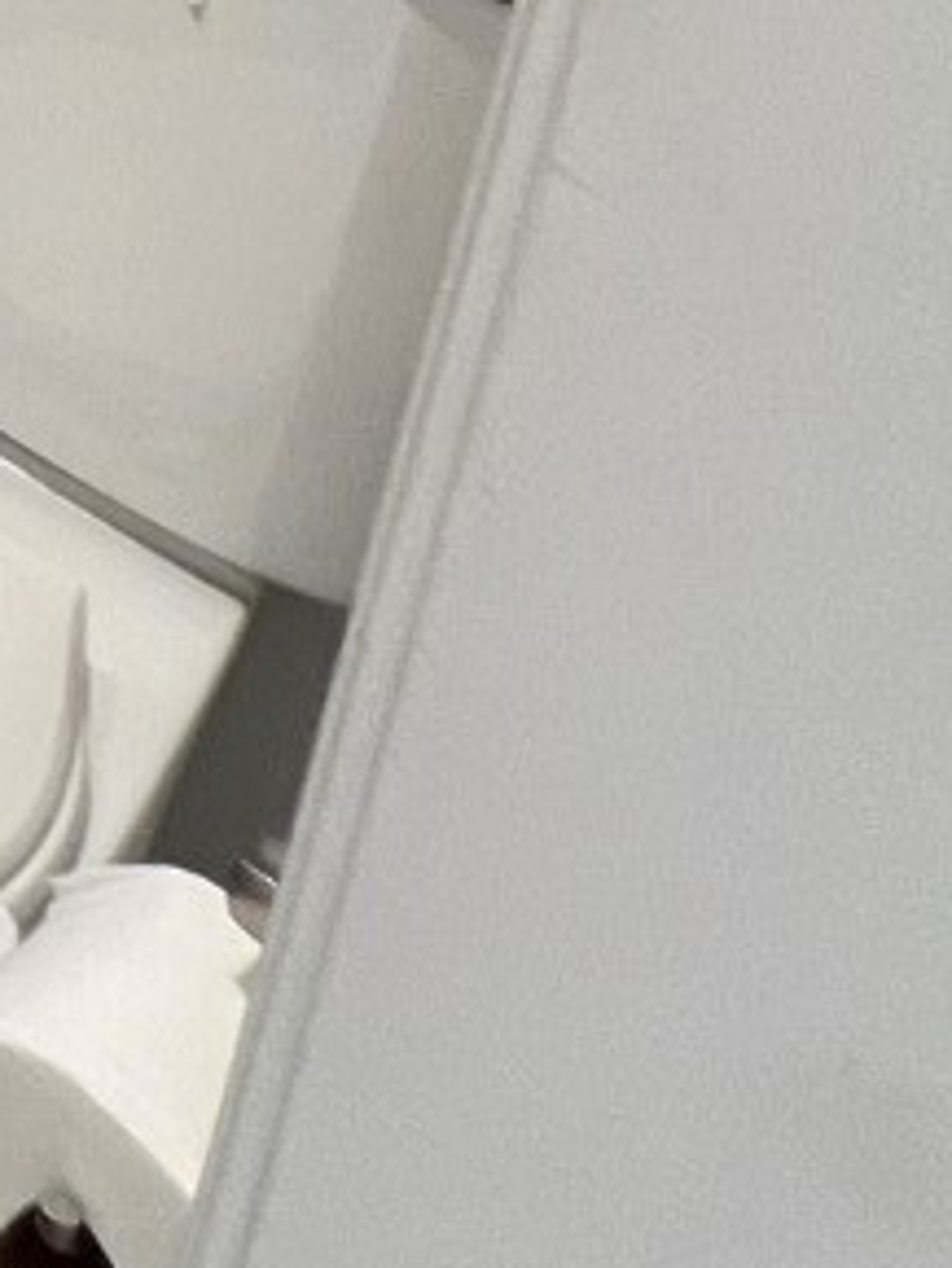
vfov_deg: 20.7
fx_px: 2528
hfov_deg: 13.3
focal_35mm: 69
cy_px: -948
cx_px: -1531
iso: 125
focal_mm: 1.57
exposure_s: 1/60
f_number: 1.8
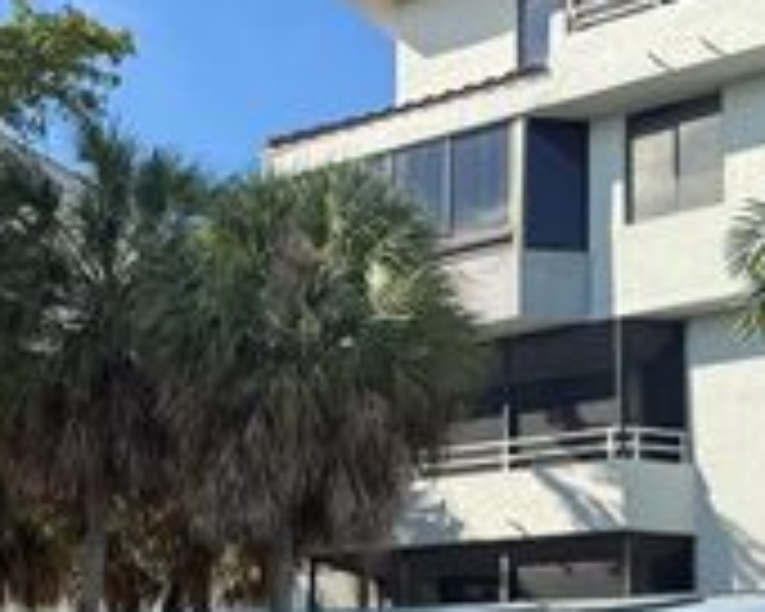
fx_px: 1562
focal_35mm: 69
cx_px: 220
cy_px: 439
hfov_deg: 27.2
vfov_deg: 22.0
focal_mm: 6.76
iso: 80
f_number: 1.78
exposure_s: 1/1618
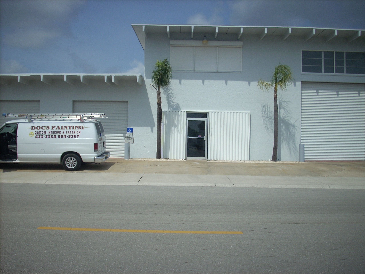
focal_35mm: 37
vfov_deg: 38.7
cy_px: 137
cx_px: 182
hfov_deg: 50.1
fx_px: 390
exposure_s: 1/707
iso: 64
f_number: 5.6
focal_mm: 6.2
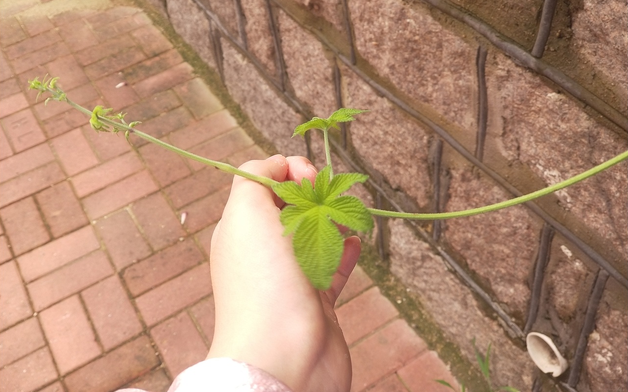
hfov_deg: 56.7
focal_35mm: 34
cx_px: 314
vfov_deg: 37.2
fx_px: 582
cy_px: 170
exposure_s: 1/86
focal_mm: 5.47
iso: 125
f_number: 2.6
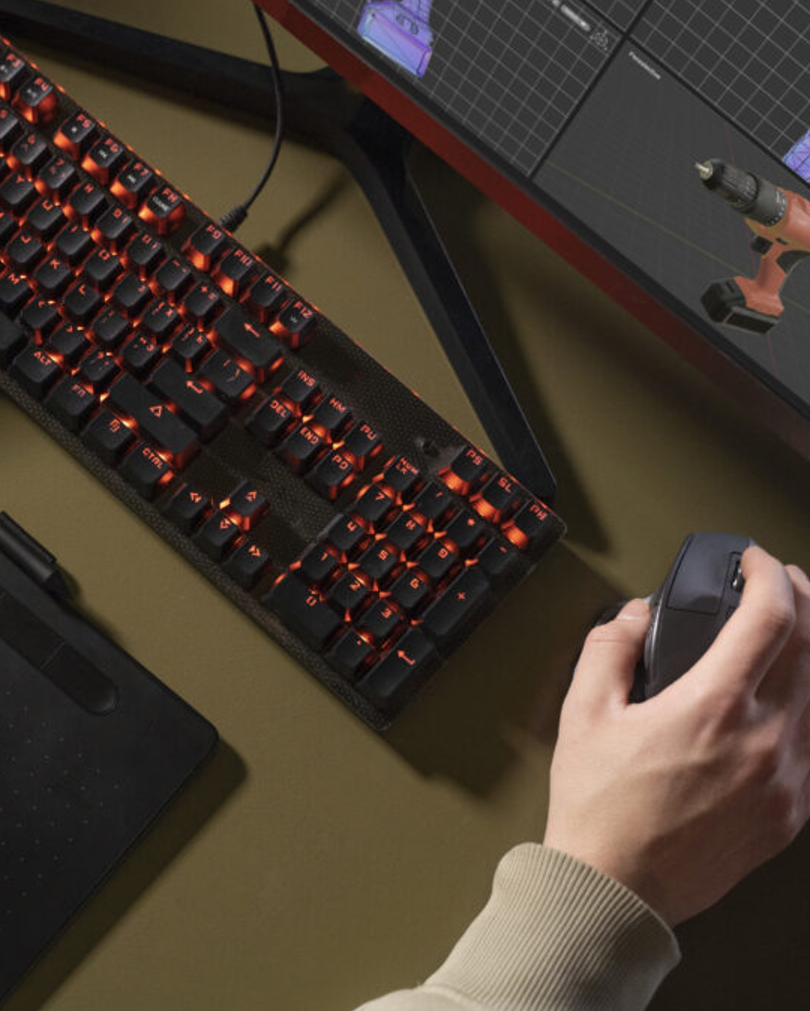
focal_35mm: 57
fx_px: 1707
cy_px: 511
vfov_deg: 33.0
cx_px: 100
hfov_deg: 25.9
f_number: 2.8
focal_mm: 40
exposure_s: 1/160
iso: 1600
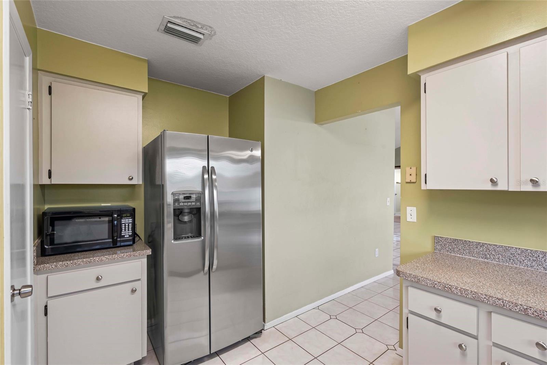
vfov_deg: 73.7
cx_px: 274
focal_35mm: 16
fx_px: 243
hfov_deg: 96.7
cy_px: 182
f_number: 9
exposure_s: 1/1.25
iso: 200
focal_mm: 16
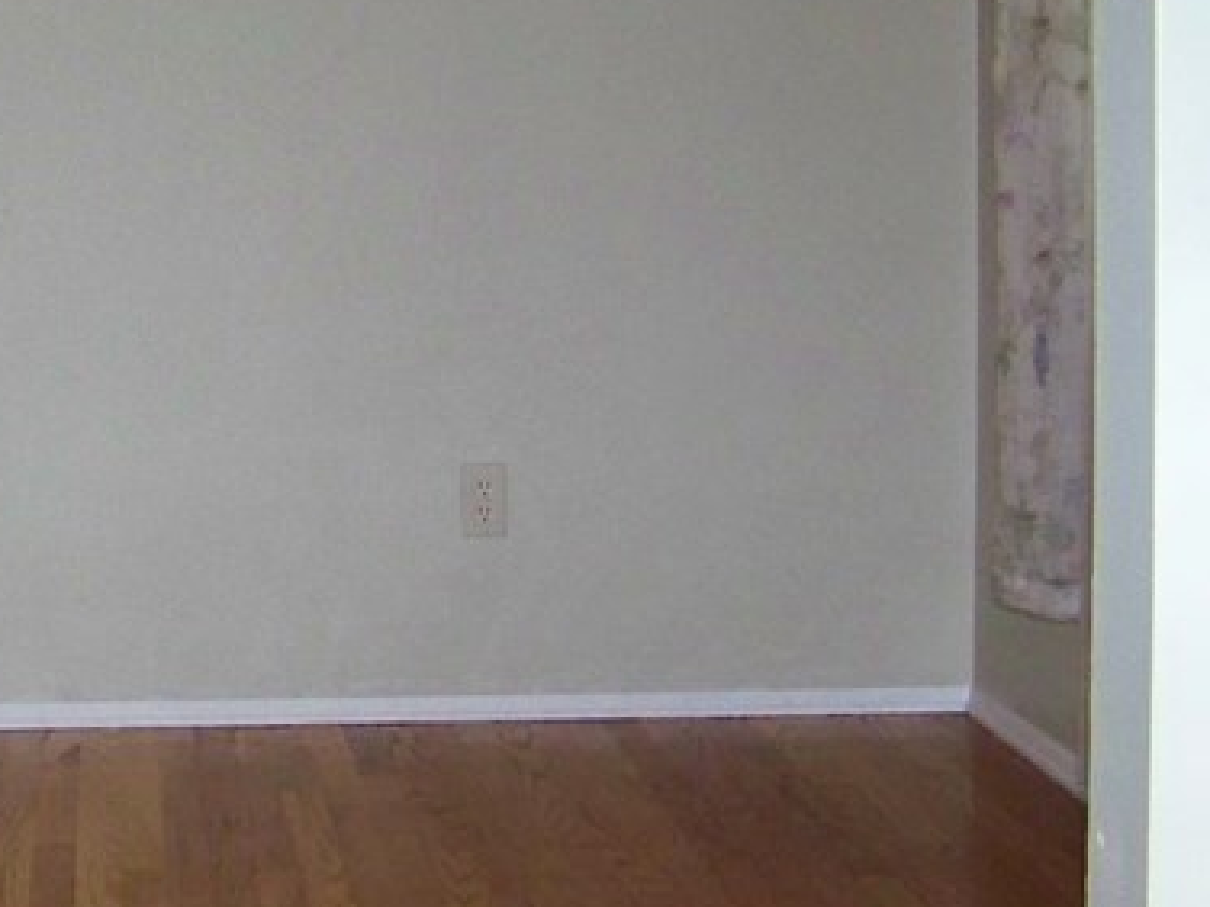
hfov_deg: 19.0
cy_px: 363
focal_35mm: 98
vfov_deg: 15.1
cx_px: -203
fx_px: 3426
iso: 200
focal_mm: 5.85
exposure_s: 1/30
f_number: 2.8
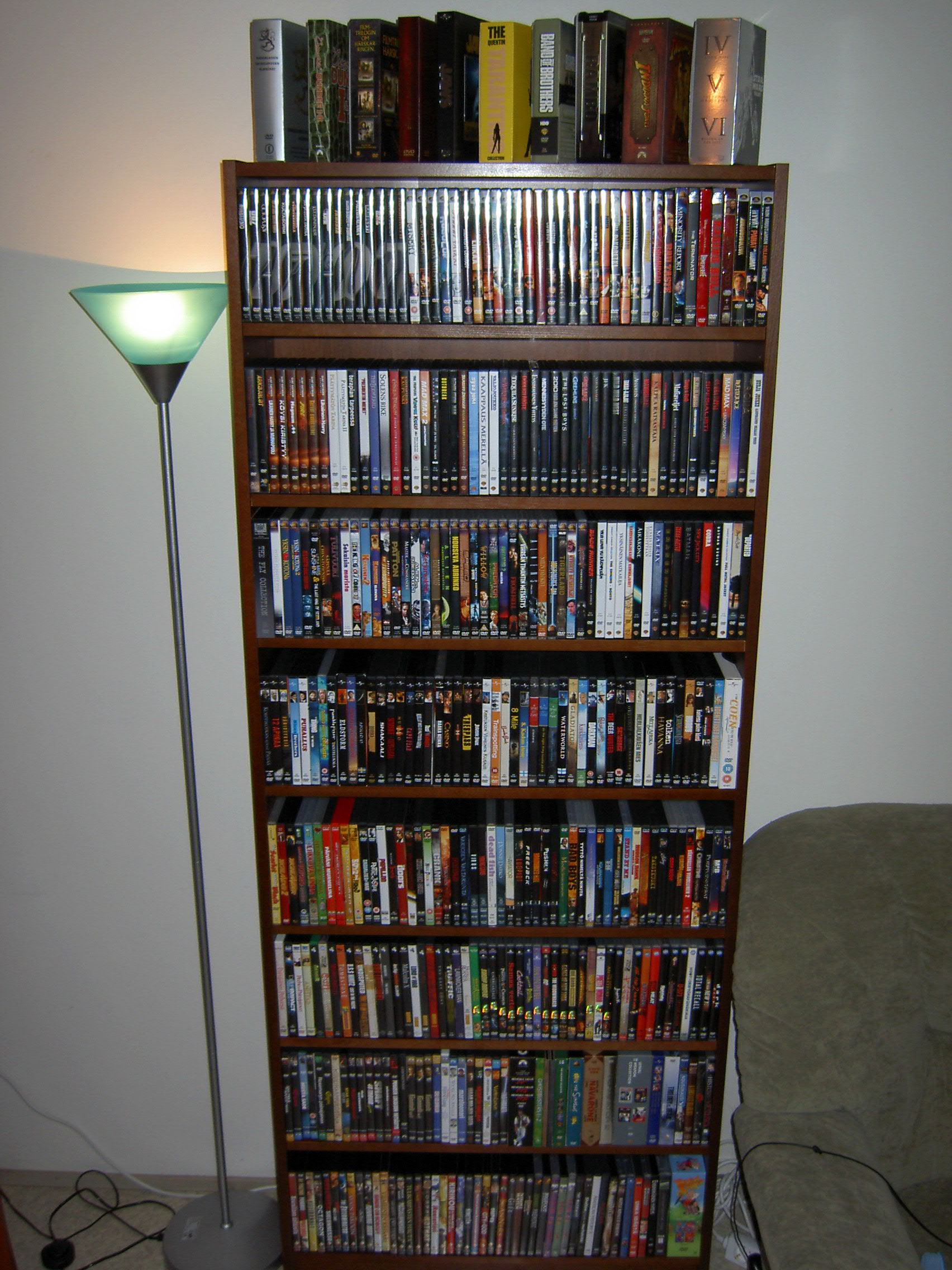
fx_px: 1247
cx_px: 476
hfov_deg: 41.8
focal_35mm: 34
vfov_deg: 54.0
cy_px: 635
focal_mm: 5.6
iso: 50
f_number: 2.8
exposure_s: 1/60
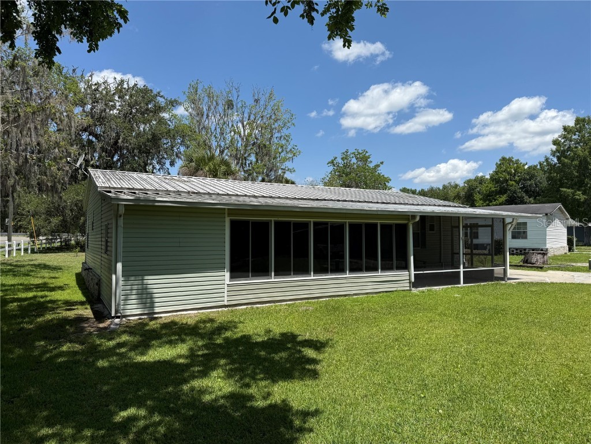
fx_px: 410
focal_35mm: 24
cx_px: 296
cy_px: 222
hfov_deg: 71.6
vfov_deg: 56.8
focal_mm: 6.76
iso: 80
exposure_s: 1/4405
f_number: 1.78
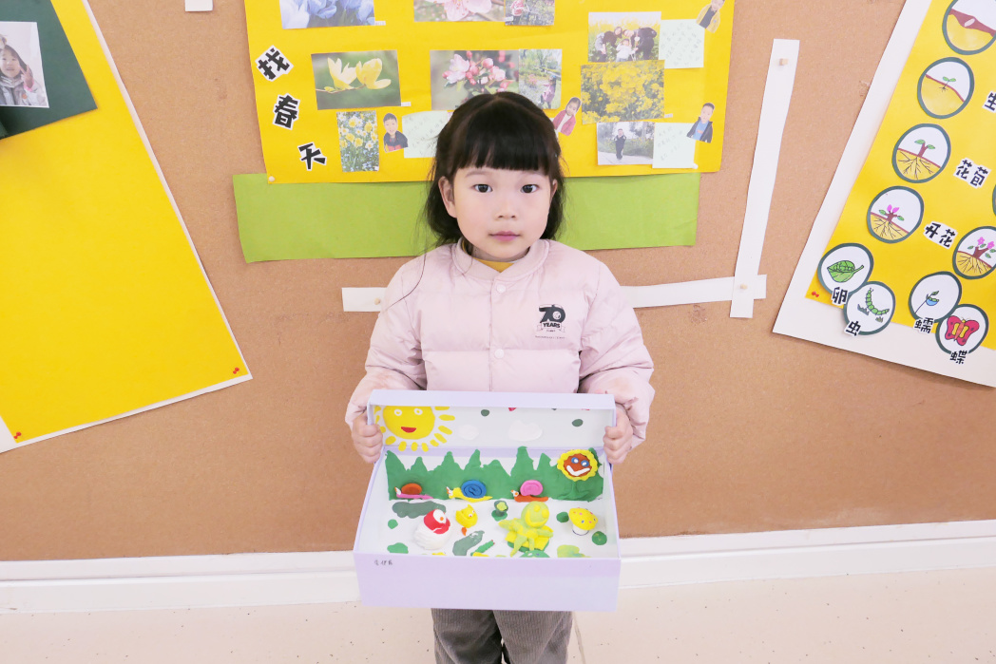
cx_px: 498
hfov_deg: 73.7
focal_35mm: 24
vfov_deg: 53.1
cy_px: 332
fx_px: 664
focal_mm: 10.9
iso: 200
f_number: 3.2
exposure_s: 1/125
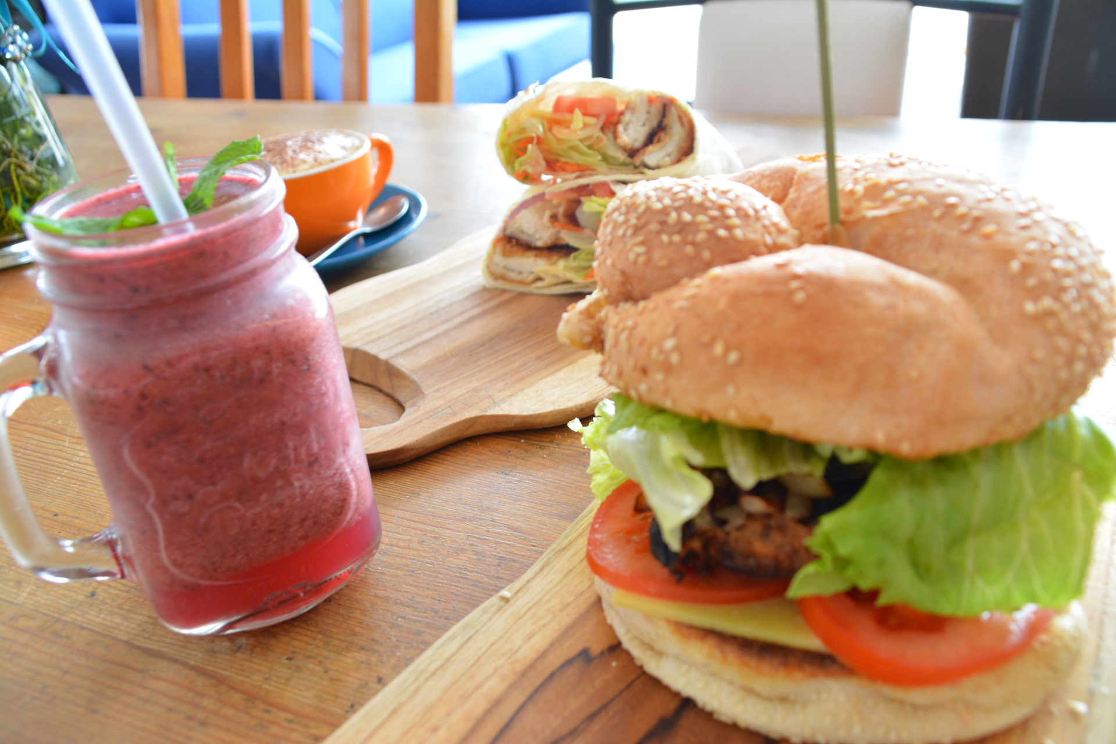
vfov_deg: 40.0
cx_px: 558
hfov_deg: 57.2
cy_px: 372
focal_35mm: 33
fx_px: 1023
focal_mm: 22
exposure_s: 1/60
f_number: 5.6
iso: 800
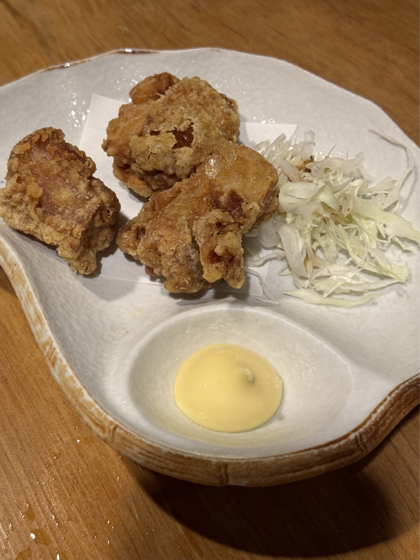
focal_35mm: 48
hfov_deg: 30.3
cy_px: 280
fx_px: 776
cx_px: 210
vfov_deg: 39.7
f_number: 1.78
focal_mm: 6.76
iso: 200
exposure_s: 1/40
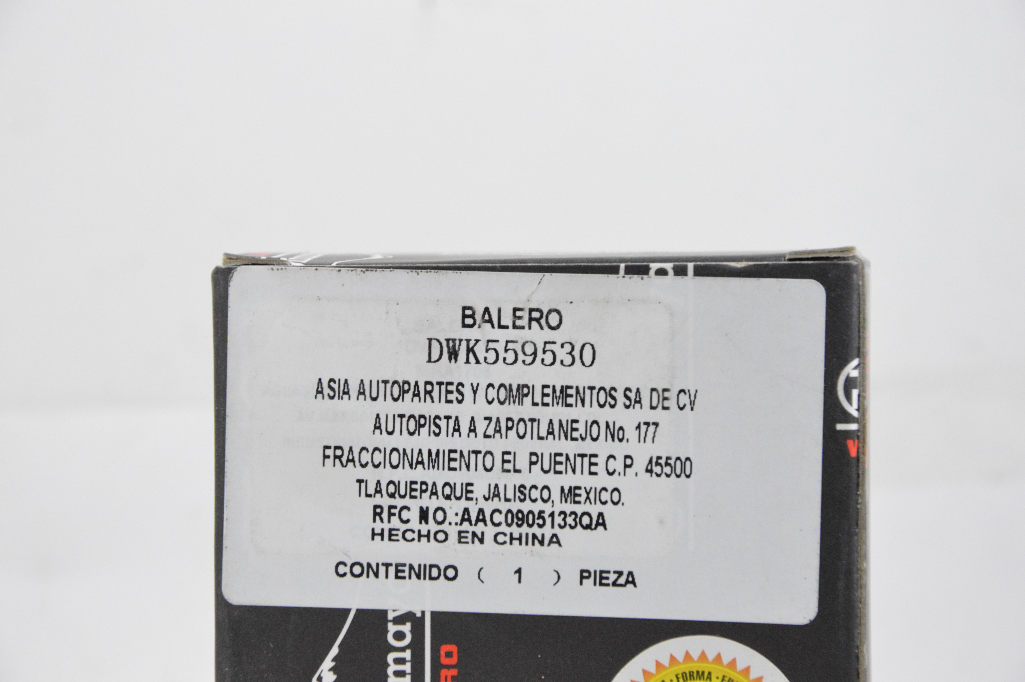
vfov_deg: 8.7
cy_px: 341
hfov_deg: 13.1
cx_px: 512
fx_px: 4480
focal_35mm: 158
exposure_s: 1/100
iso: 3200
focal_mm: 105
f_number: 8
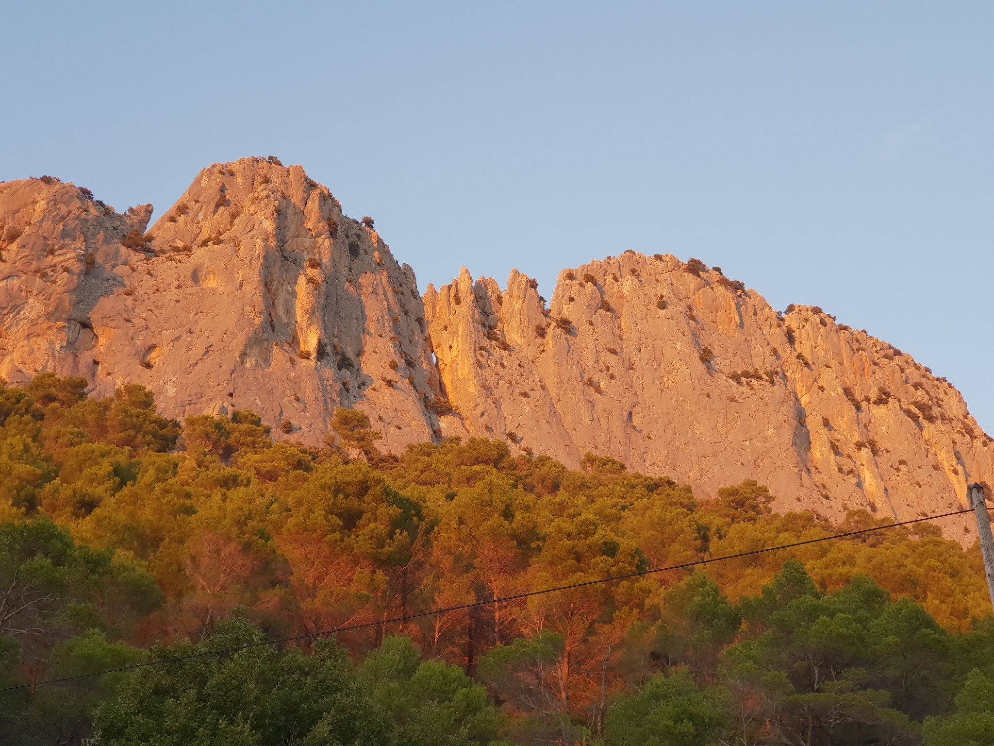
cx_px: 497
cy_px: 373
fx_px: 1493
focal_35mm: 52
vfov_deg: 28.0
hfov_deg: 36.8
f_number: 2.4
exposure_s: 1/60
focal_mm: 6
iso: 32
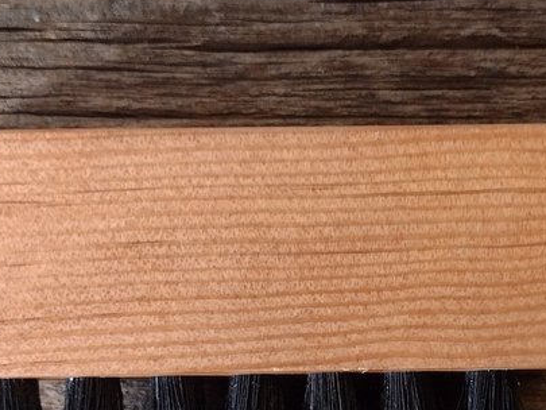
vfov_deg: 18.1
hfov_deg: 24.1
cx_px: 422
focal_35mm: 80
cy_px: 392
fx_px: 1262
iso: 556
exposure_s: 1/40
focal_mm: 4.71
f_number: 1.7
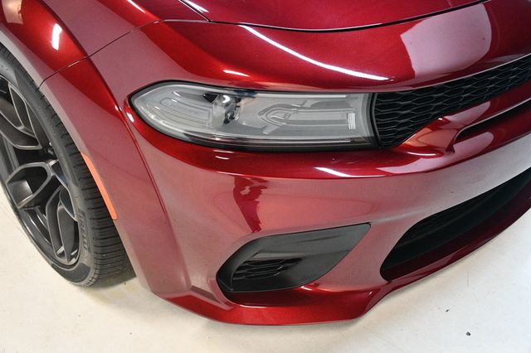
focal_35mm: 40
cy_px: 176
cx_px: 266
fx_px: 590
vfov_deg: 33.4
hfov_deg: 48.5
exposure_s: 1/100
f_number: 4
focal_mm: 27
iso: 3200
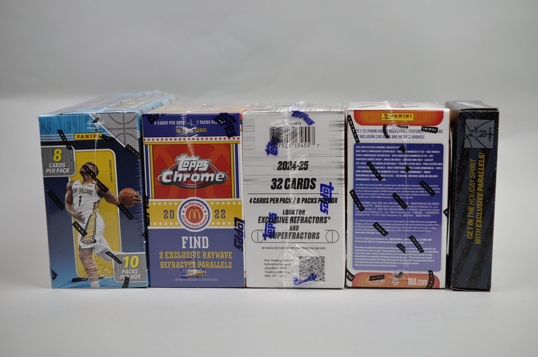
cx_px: 269
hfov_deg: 33.4
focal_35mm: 60
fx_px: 896
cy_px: 178
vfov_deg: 22.6
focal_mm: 40
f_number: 4.5
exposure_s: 1/80
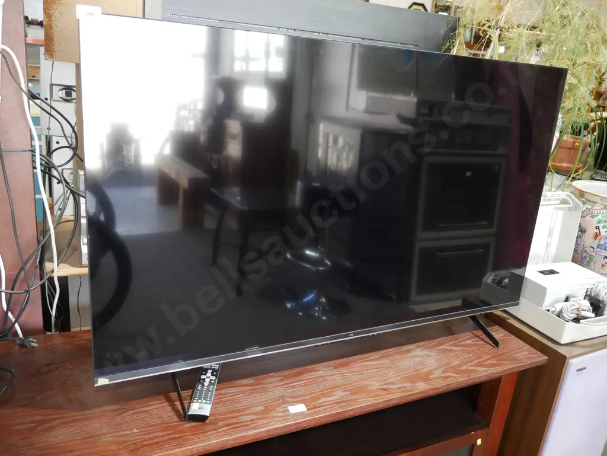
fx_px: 491
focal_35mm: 28
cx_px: 304
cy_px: 228
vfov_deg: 49.8
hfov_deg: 63.4
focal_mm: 14
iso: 640
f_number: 3.5
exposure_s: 1/60
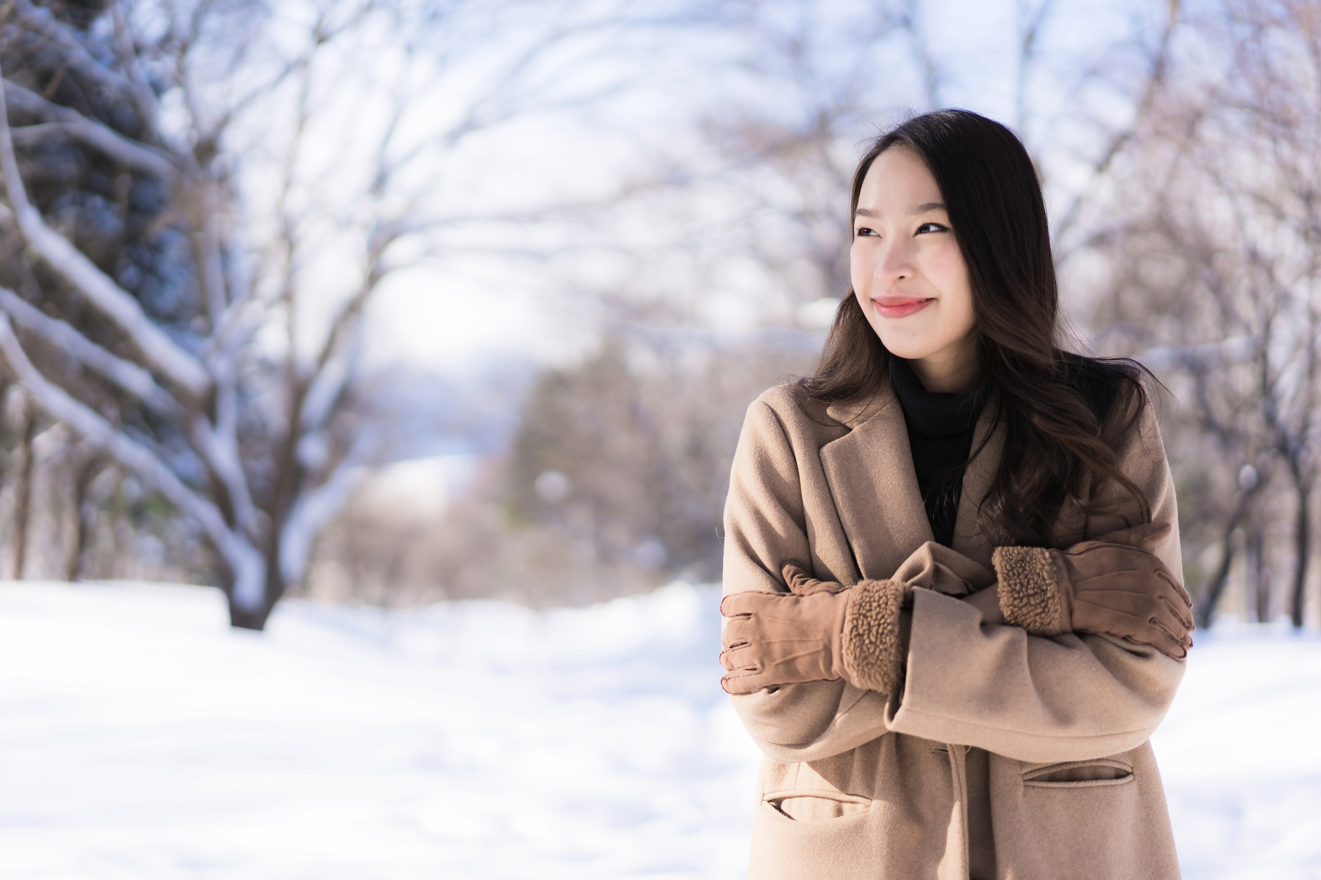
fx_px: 2018
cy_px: 440
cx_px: 660
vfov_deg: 24.6
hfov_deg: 36.2
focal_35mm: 55
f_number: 1.8
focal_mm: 55
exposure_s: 1/3200
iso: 100
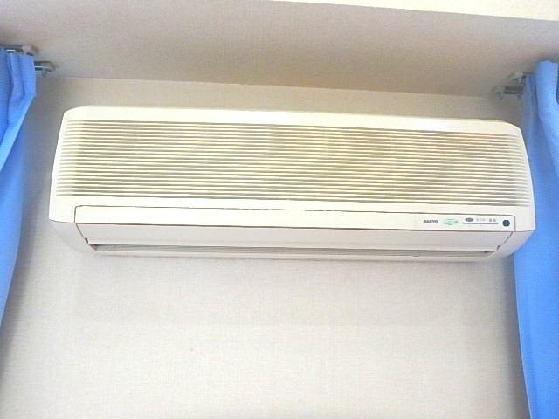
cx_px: 280
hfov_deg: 79.0
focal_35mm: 21
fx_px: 339
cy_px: 210
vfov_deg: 63.4
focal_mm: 3.7
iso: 200
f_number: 3.5
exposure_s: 1/40
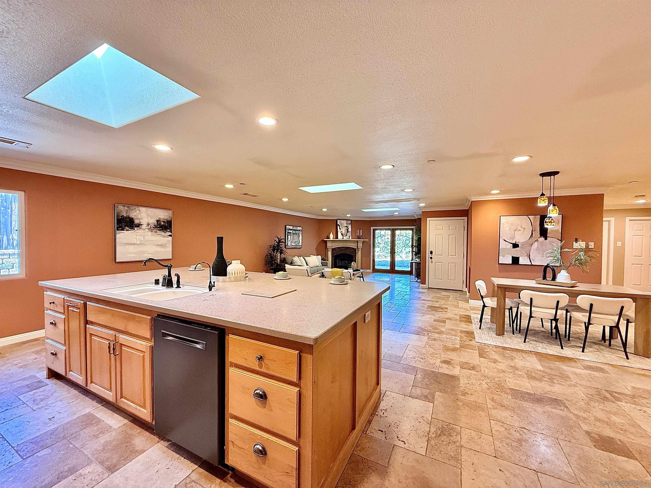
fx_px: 263
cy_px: 244
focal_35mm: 14
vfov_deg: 85.7
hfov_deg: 102.1
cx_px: 326
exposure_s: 1/60
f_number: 2.2
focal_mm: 2.22
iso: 400
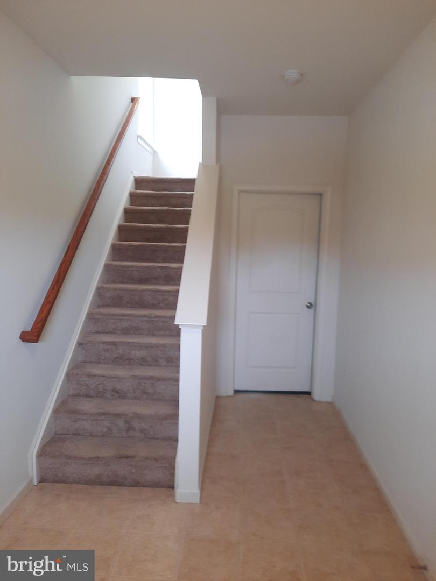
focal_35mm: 25
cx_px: 218
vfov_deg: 69.4
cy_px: 290
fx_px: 420
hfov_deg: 54.9
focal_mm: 4.6
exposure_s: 1/60
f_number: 2
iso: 160
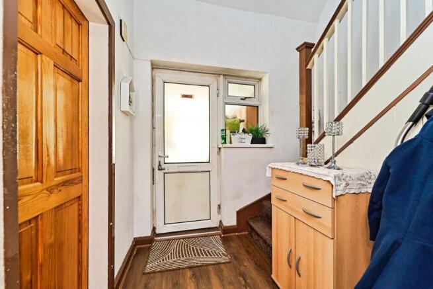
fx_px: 168
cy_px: 144
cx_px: 216
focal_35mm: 14
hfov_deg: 104.2
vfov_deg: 81.2
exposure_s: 1/6
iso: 320
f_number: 8
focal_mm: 14
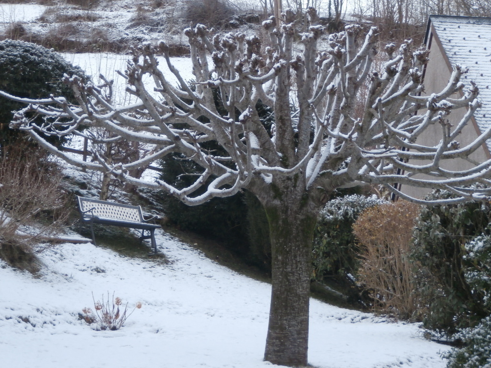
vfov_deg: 17.2
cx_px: 246
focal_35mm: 86
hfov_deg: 22.8
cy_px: 184
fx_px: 1220
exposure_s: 1/60
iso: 125
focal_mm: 15.16
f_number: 5
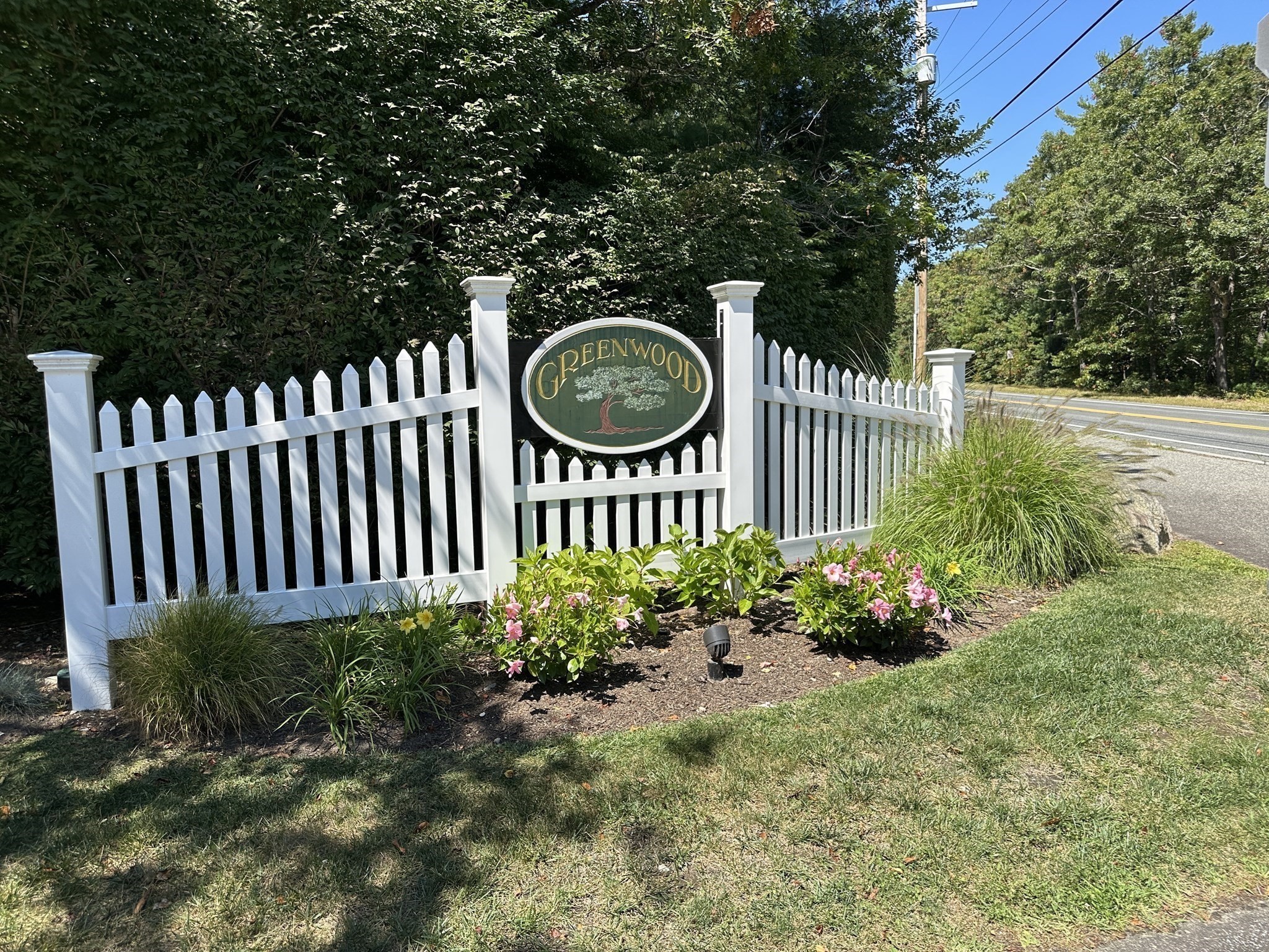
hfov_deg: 71.6
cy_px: 476
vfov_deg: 56.8
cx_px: 634
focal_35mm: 24
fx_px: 880
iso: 80
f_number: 1.78
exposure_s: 1/2469
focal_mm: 6.86
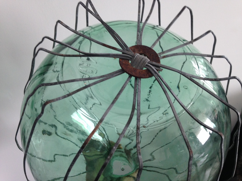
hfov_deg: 55.4
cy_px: 90
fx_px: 231
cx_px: 121
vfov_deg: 42.9
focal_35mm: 33
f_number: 2.4
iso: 100
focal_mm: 4.12
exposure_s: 1/20
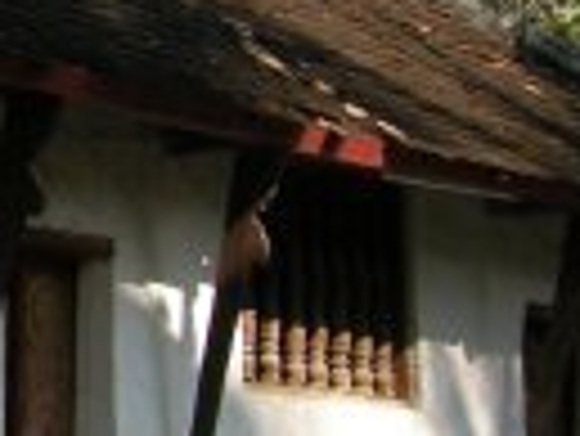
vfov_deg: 8.3
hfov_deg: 10.3
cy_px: -13
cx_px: -540
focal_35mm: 178
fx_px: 2985
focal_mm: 7.5
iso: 64
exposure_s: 1/159
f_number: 4.8
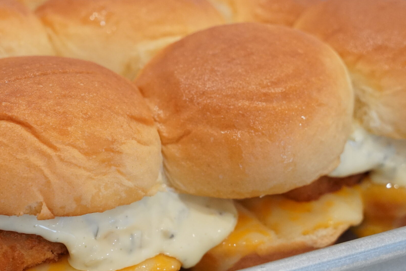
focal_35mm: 94
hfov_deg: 21.6
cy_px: 141
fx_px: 1058
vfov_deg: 14.6
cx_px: 116
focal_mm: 39
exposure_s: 1/100
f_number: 6.3
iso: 2500
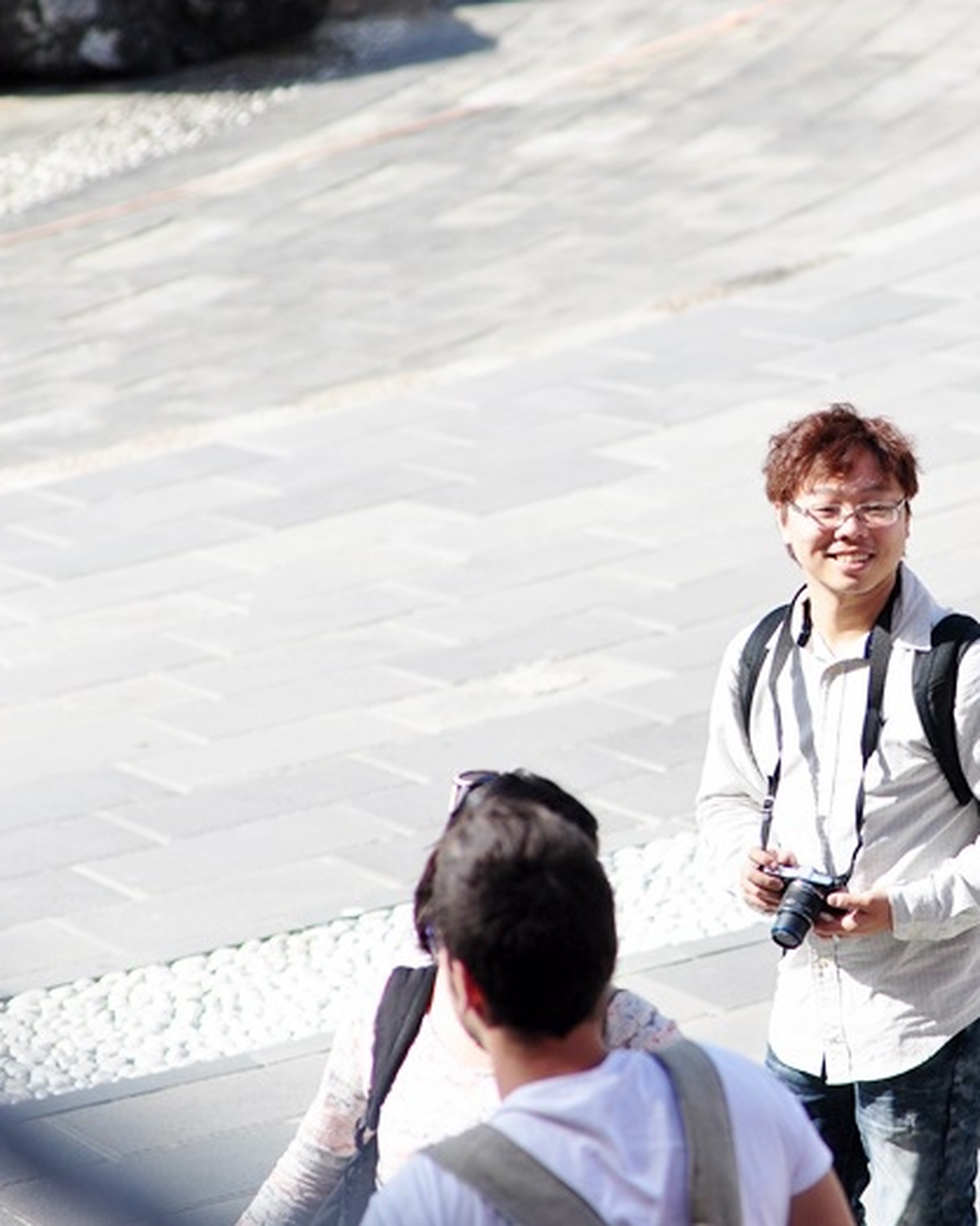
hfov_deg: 8.5
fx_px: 6555
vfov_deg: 10.7
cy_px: 613
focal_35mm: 181
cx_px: 828
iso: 400
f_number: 2.8
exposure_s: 1/4000
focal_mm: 85
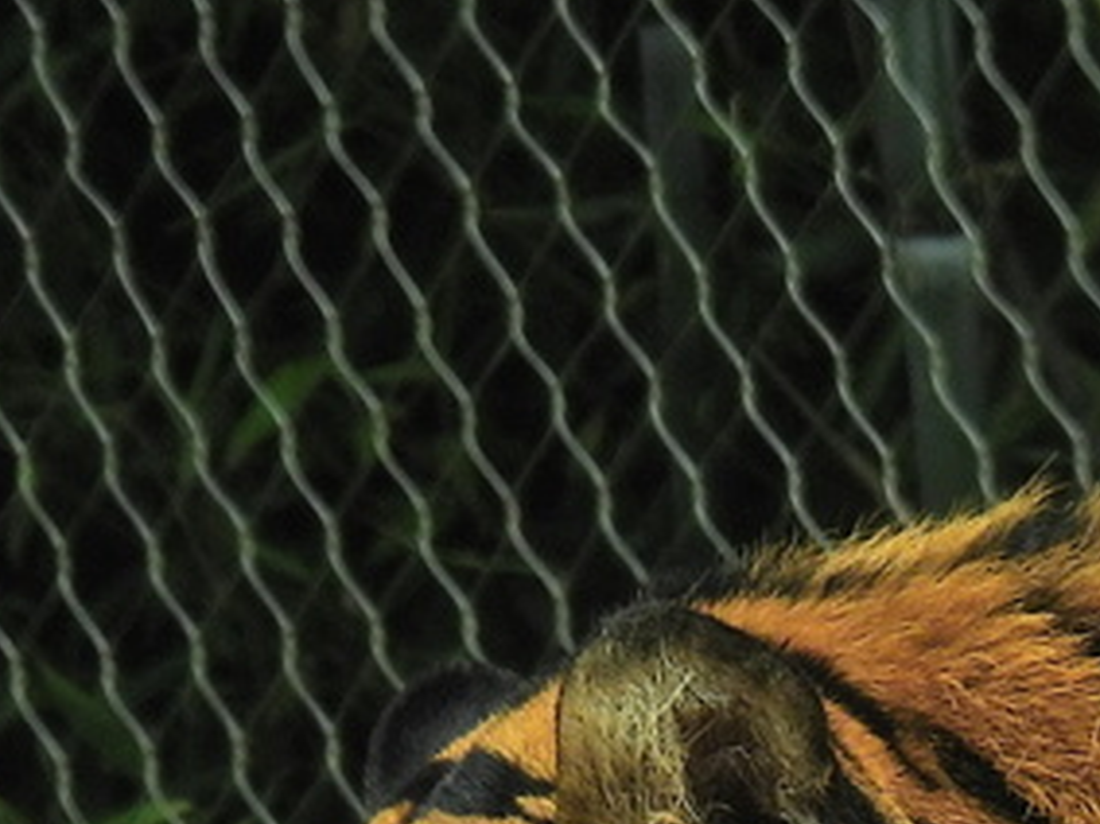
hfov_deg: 1.4
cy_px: 1189
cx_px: 750
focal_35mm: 1446
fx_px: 45930
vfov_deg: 1.0
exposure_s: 1/160
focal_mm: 57.1
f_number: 5
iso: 100
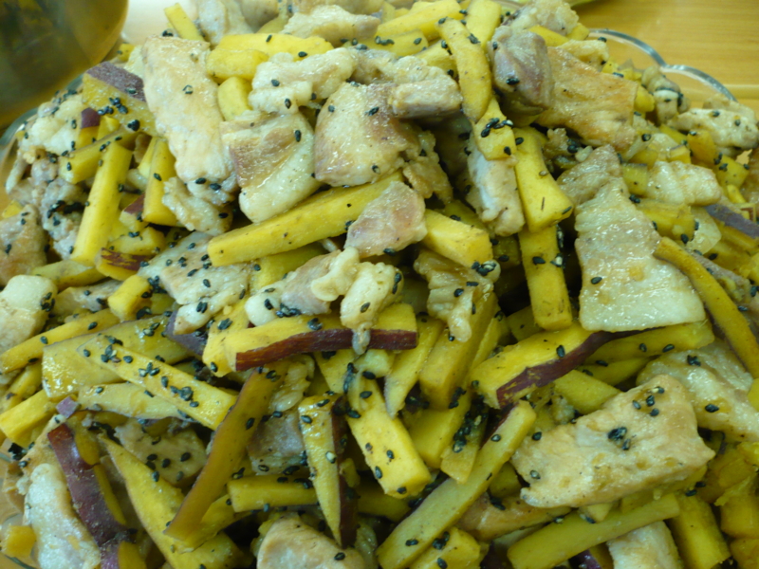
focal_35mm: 35
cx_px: 380
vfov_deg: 40.7
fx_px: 767
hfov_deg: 52.6
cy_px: 284
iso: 200
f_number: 2.8
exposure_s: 1/25
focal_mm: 5.8
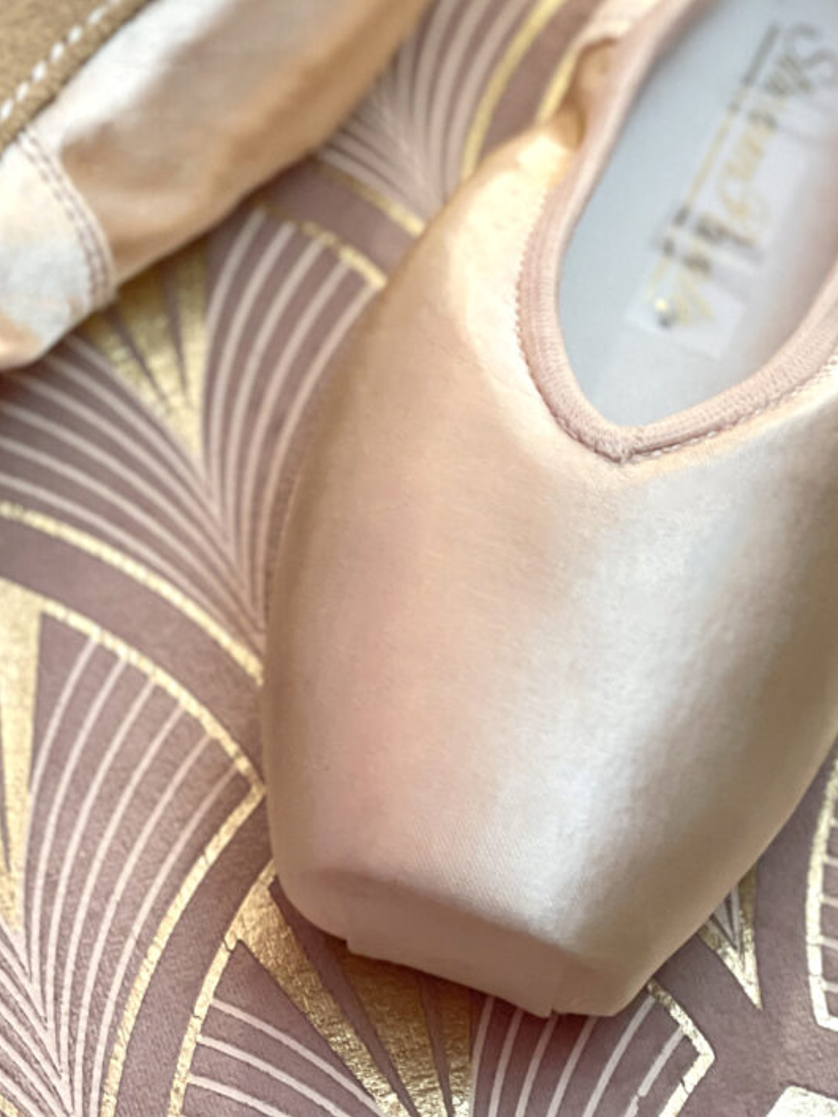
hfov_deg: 10.7
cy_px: 240
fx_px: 4488
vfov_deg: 14.1
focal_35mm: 139
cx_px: 364
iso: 320
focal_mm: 7.5
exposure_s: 1/33
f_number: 2.2
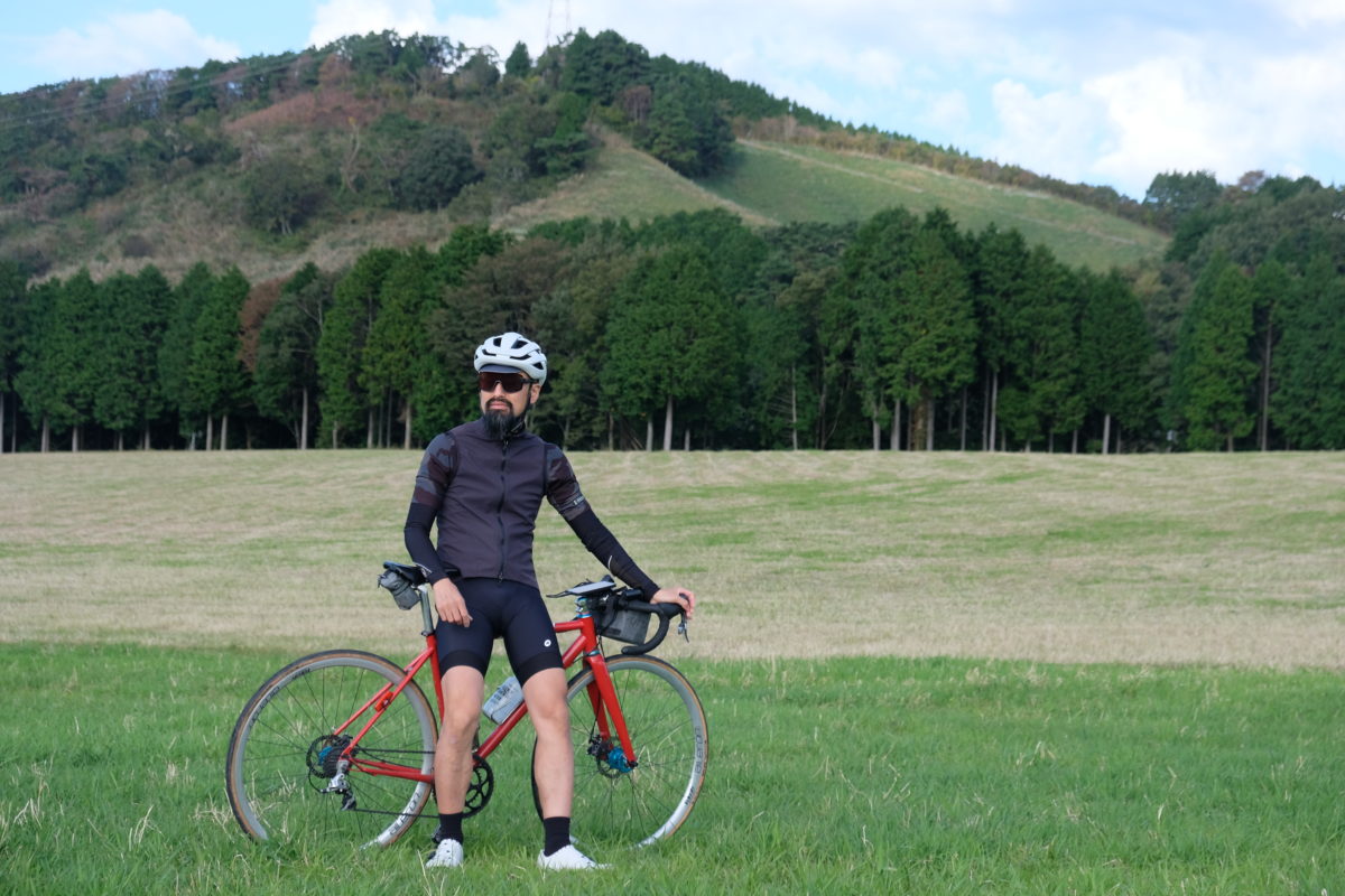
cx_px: 672
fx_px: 3101
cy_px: 448
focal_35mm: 83
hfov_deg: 24.5
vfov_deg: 16.5
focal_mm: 55
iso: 400
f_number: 5.6
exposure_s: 1/400
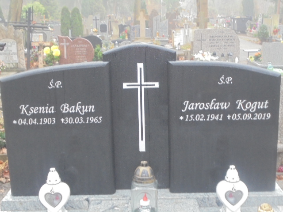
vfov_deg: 29.7
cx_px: 142
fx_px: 401
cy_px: 106
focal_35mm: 49
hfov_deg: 38.9
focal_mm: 8.9
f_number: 4.8
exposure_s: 1/15
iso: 400
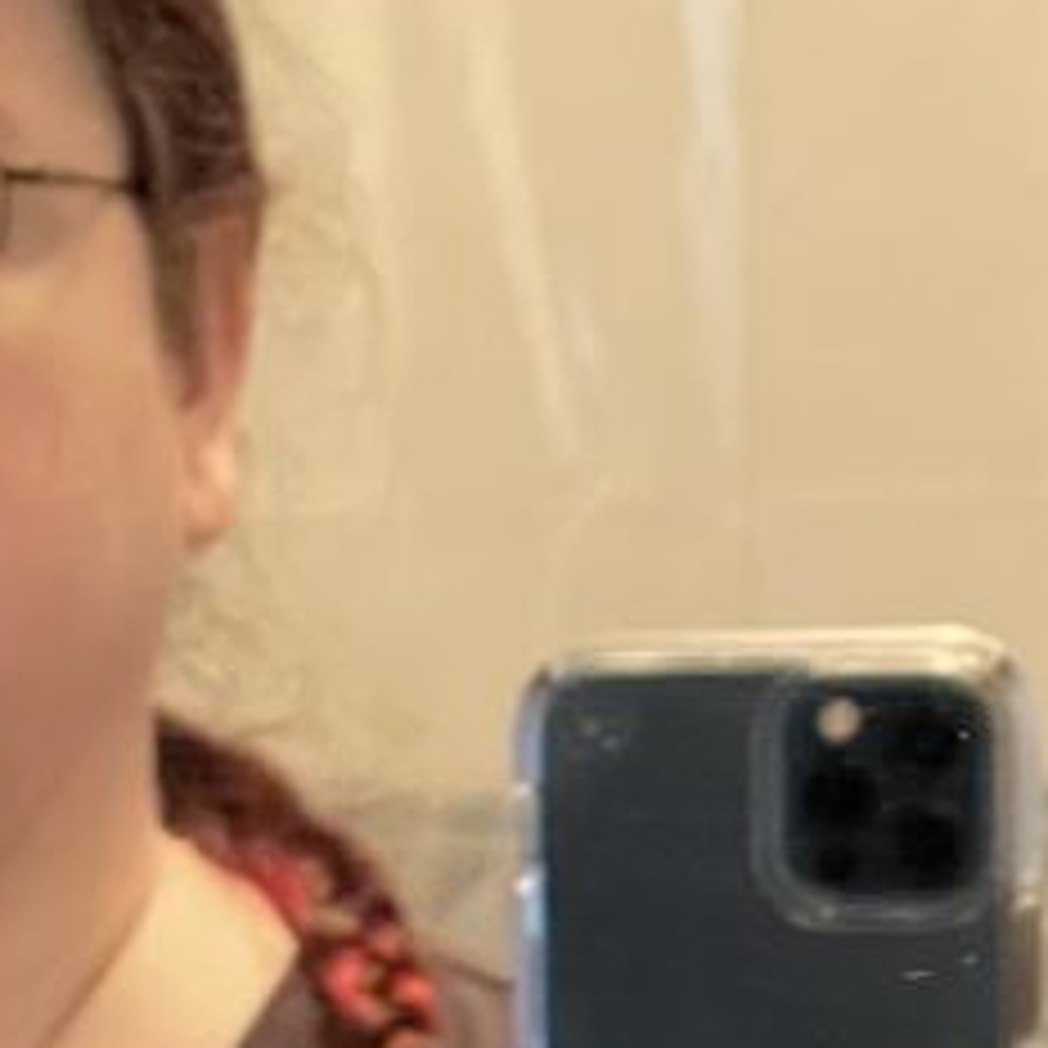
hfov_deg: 8.6
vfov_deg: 8.4
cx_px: -126
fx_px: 6919
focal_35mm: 202
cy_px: 1750
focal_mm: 6
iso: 800
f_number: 2
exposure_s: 1/40
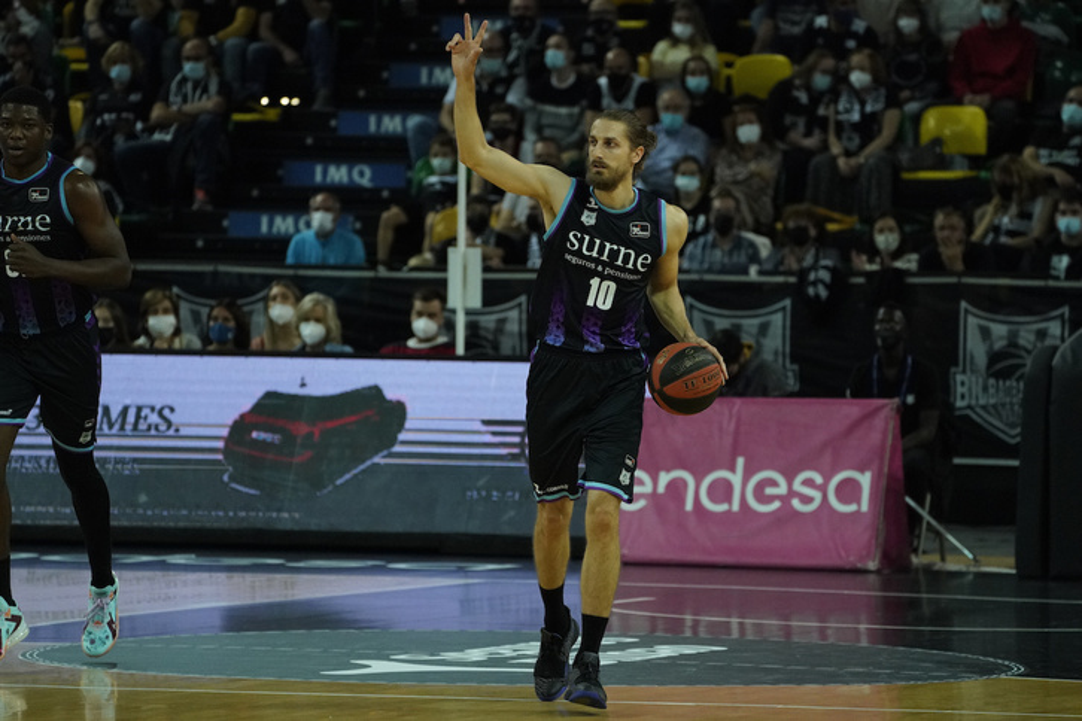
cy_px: 360
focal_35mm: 253
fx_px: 7603
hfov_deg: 8.1
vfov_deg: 5.4
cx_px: 541
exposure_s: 1/1000
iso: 8000
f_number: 5.6
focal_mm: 253
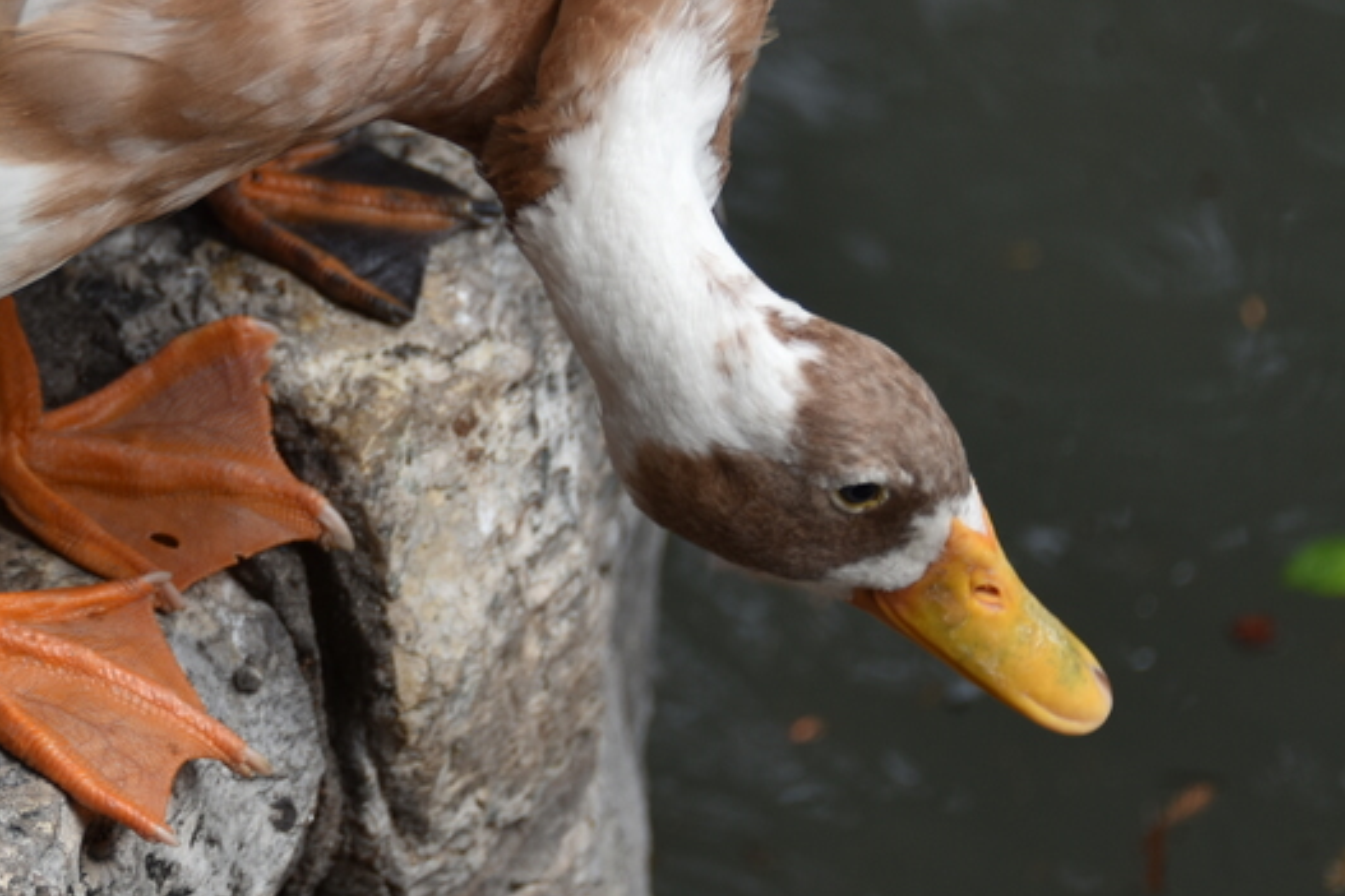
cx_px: 202
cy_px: 38
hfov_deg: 7.3
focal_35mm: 282
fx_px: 10532
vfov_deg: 4.9
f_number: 5.6
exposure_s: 1/250
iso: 125
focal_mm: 116
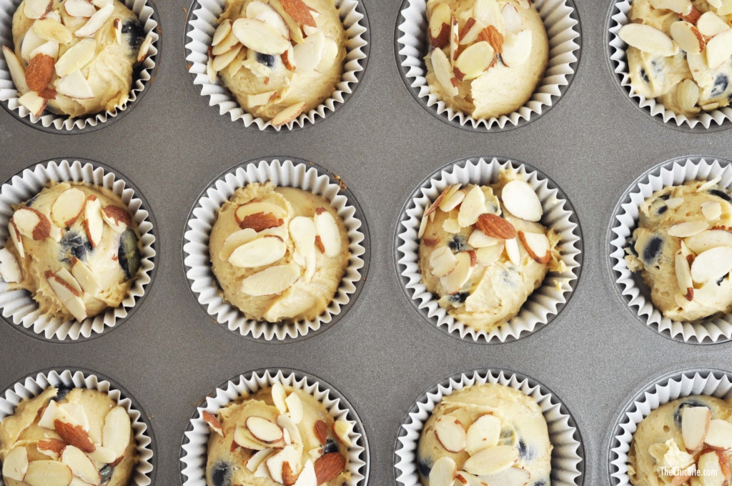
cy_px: 243
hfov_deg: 27.0
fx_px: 1523
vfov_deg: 18.1
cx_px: 366
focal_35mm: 75
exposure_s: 1/60
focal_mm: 50
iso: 320
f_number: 5.6
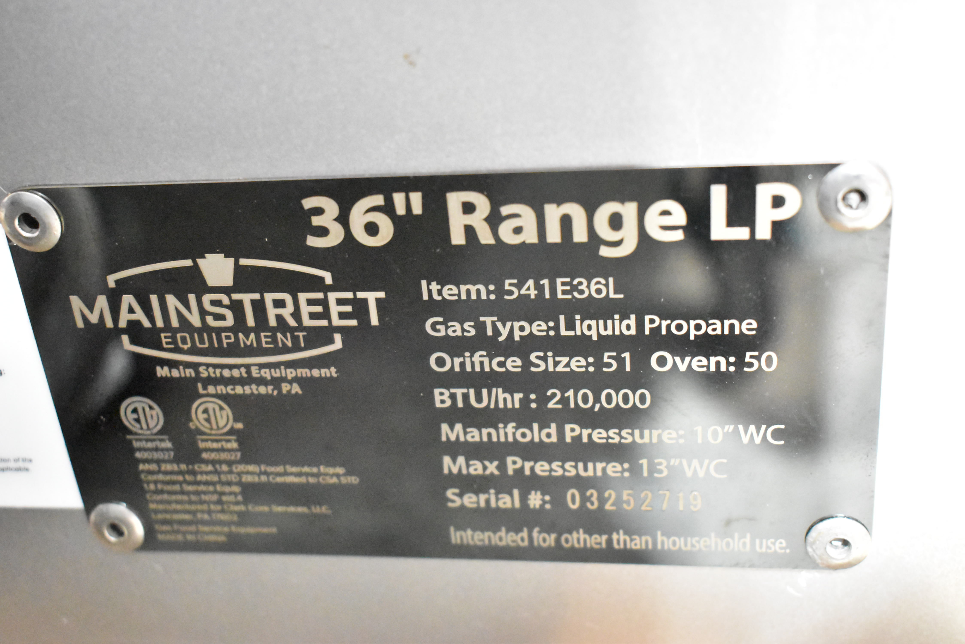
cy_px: 322
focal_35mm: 46
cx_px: 482
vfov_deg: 29.0
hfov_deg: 42.3
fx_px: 1247
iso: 16000
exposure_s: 1/50
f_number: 4.2
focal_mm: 31
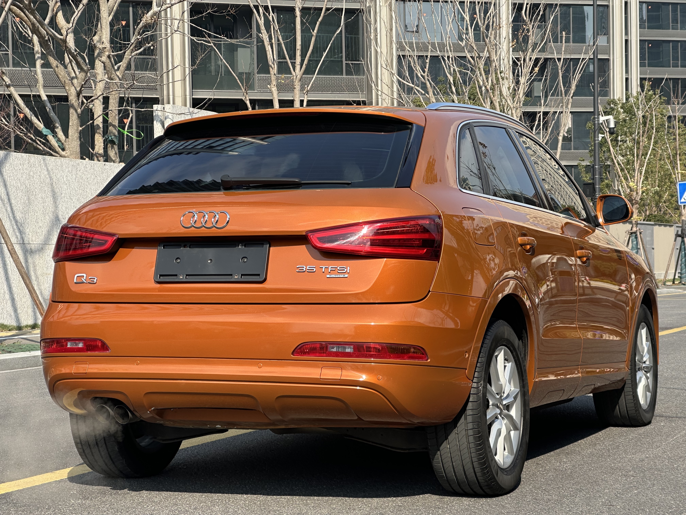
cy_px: 258
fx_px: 1526
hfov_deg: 25.3
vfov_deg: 19.1
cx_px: 343
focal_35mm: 77
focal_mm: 9
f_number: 2.8
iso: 32
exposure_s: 1/431
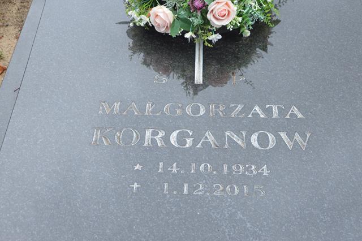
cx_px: 181
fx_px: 603
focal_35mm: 60
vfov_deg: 22.6
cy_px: 120
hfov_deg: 33.4
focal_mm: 40
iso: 280
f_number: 5.6
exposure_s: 1/125
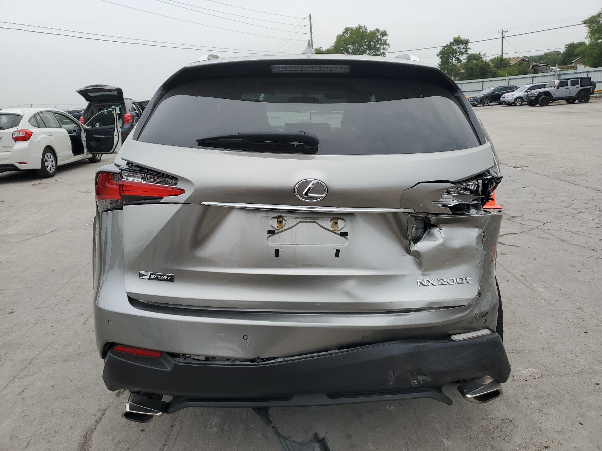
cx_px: 301
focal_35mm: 26
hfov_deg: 67.3
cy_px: 226
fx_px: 452
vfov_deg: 53.1
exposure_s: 1/1111
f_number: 1.5
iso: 50
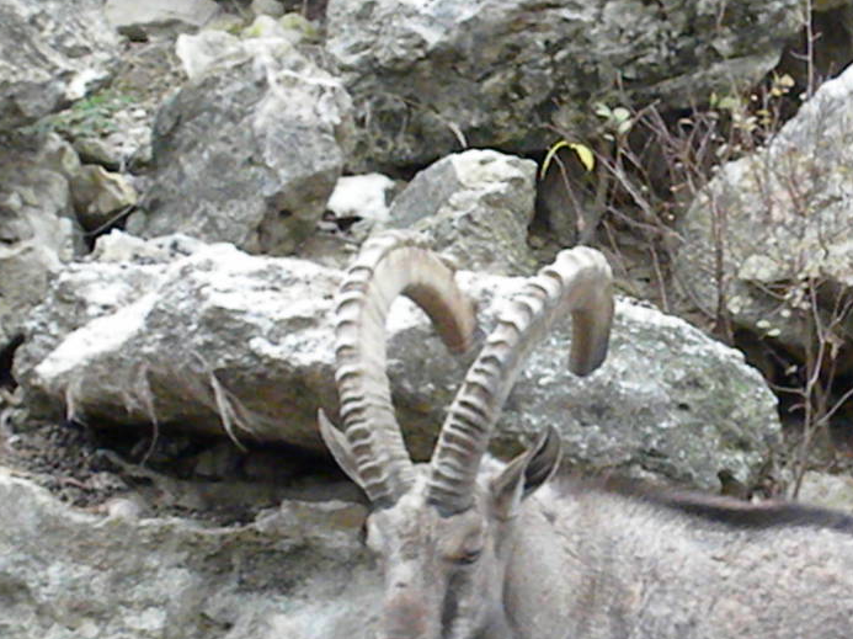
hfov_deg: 8.5
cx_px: 886
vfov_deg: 6.4
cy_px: 545
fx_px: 5689
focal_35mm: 231
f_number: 5.1
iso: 1140
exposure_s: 1/253
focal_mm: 17.7
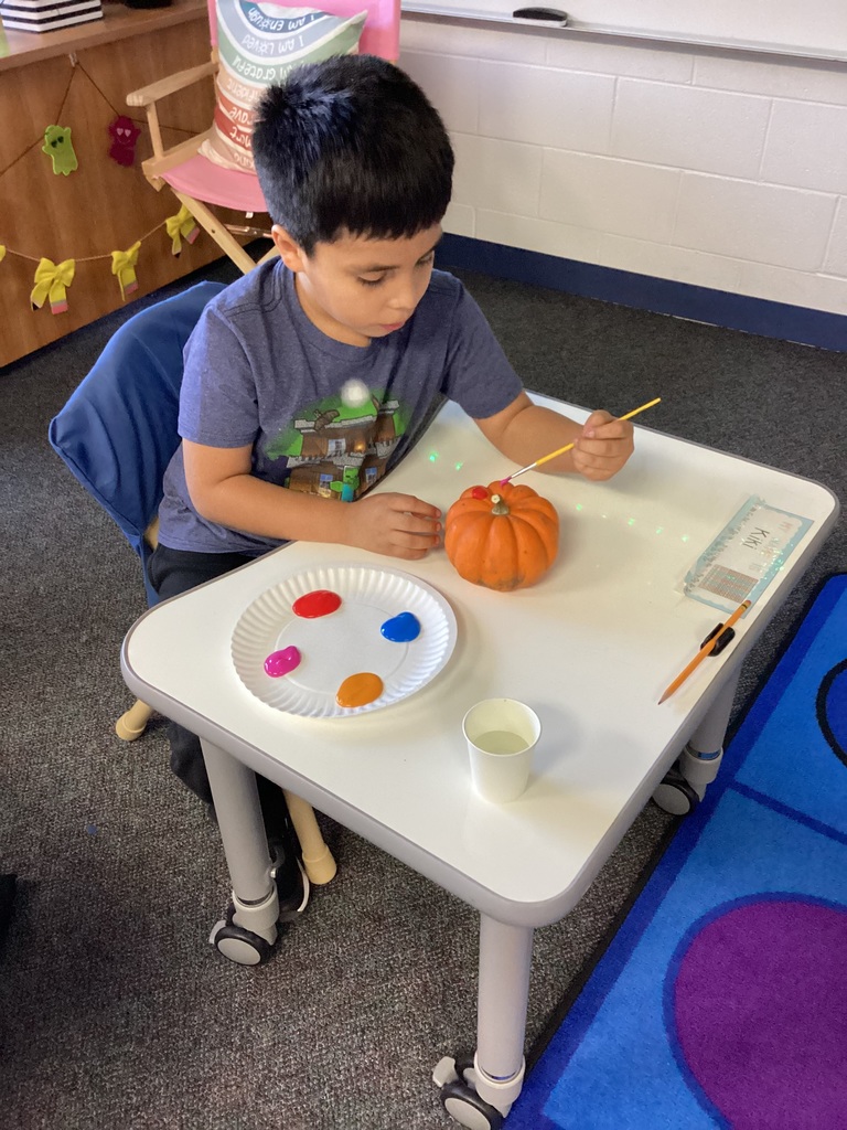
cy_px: 565
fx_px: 1011
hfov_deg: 45.4
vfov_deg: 58.4
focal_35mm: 31
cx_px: 424
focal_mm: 3.3
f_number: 2.4
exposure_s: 1/60
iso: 400
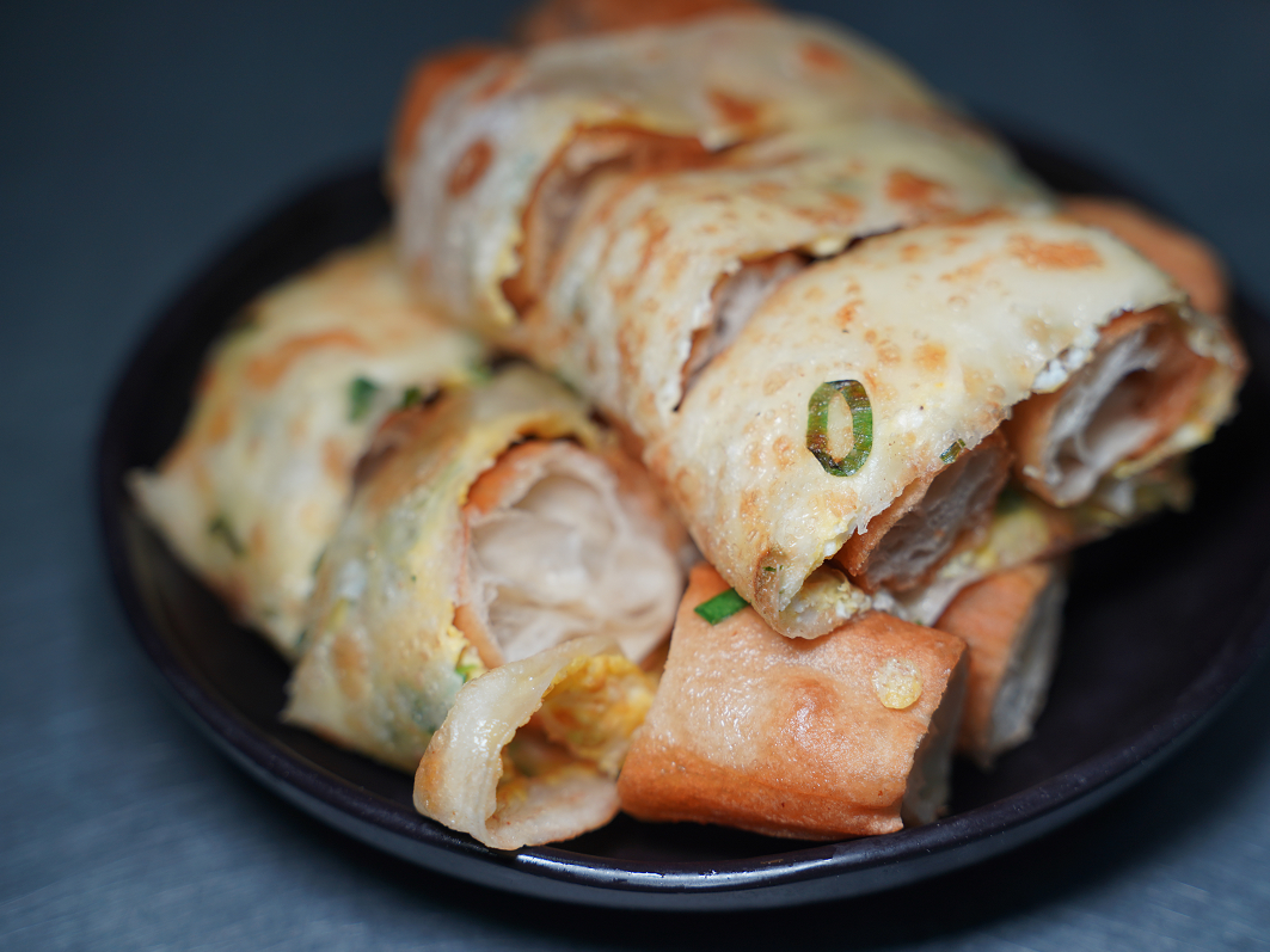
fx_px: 2788
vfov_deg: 19.4
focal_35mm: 76
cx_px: 697
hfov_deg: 25.7
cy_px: 477
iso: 200
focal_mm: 70
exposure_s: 1/80
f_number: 4
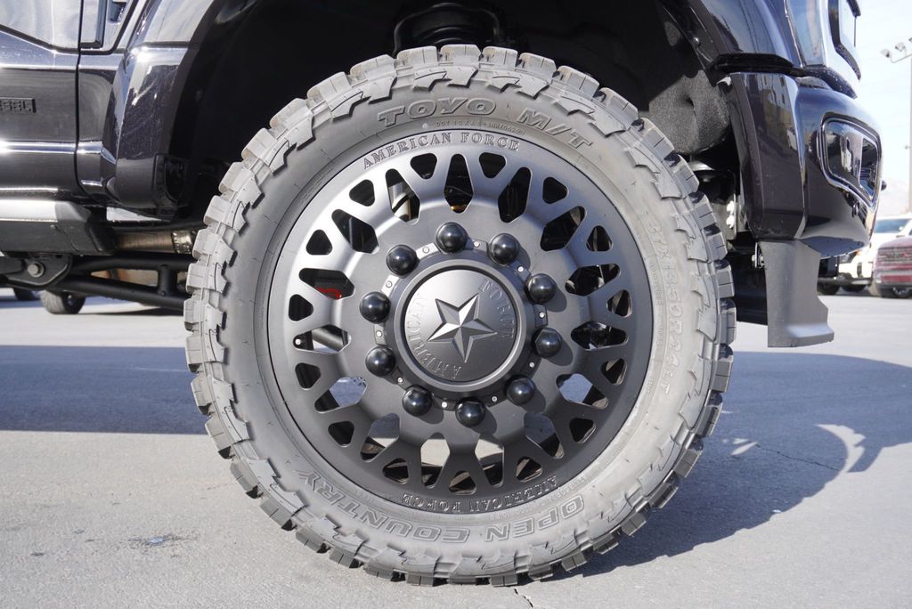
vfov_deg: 36.9
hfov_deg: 53.1
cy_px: 304
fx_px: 912
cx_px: 456
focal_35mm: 36
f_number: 5.6
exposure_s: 1/100
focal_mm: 24
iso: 100
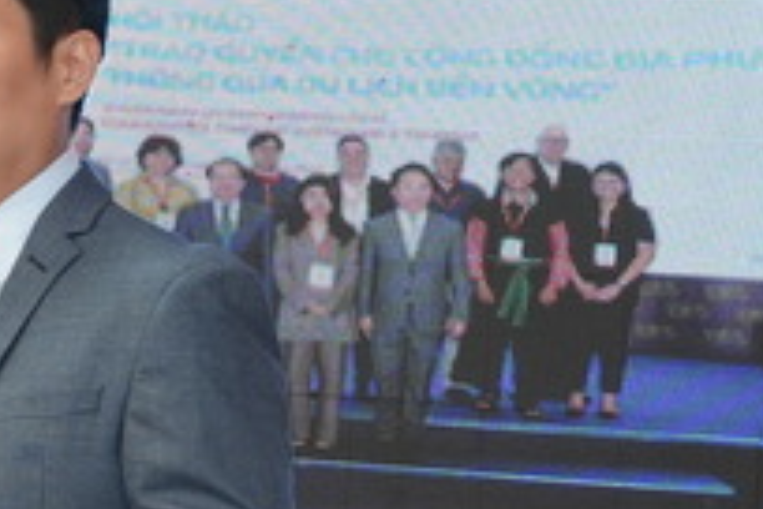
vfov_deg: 6.0
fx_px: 4832
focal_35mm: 228
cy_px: 80
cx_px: -527
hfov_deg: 8.7
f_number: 4
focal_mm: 39
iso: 800
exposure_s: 1/100
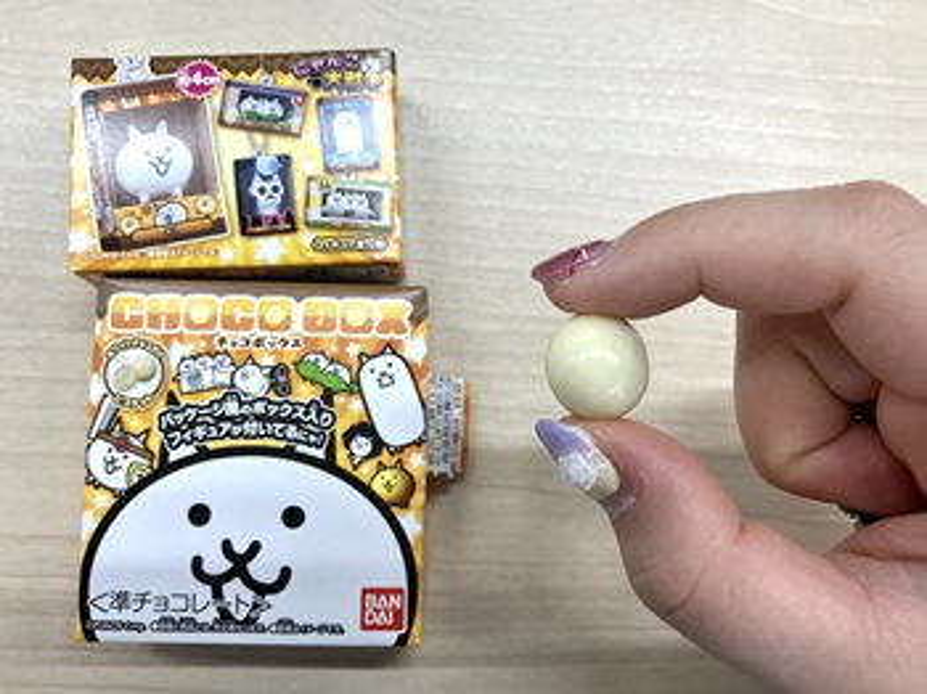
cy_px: 347
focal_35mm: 28
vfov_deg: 49.7
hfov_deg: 63.5
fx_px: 749
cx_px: 464
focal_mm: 3.99
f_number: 1.8
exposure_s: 1/100
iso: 80
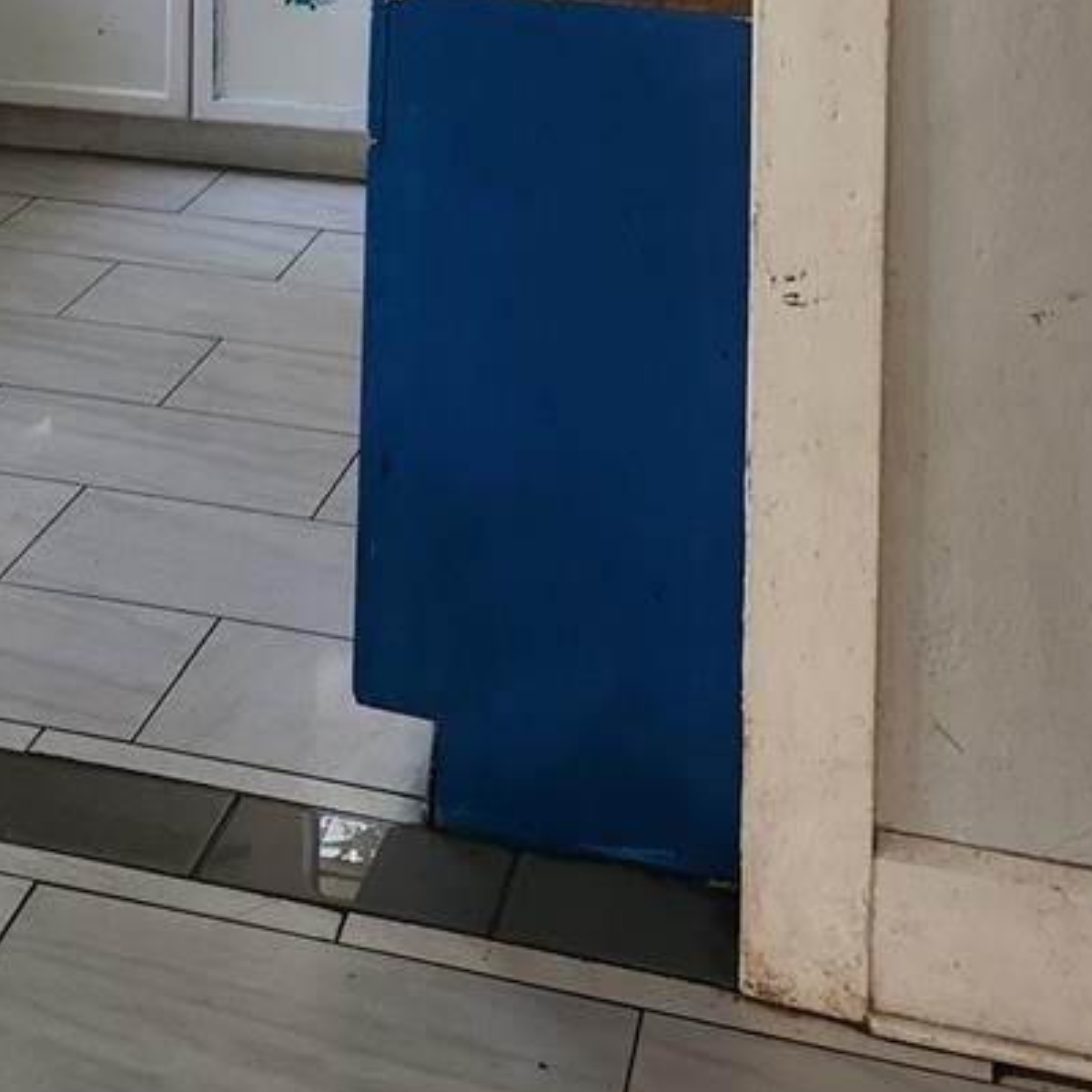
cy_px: -292
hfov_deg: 27.8
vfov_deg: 24.8
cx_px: 300
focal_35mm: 61
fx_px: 2177
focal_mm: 5.4
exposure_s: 1/180
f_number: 1.8
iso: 125
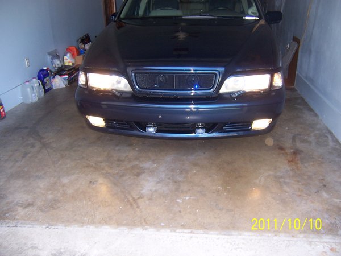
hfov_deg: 55.4
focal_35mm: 33
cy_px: 128
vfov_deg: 42.9
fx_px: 325
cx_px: 170
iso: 80
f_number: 2.8
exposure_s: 1/60
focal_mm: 5.5
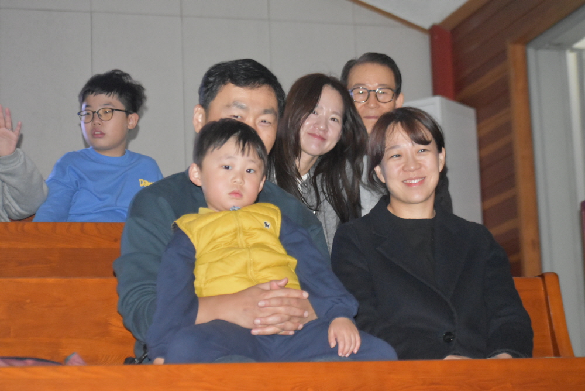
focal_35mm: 105
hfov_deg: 19.4
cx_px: 292
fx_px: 1707
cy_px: 196
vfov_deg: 13.1
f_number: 4.5
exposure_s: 1/60
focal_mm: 70
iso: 6400
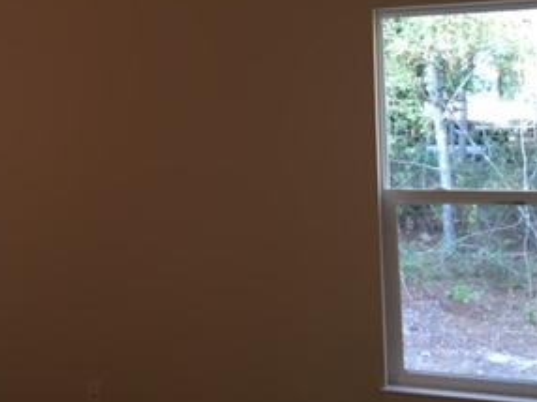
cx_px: 38
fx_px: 1008
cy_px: 70
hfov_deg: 28.5
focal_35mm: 65
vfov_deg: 22.2
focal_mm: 4.15
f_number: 2.2
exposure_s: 1/30
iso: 64
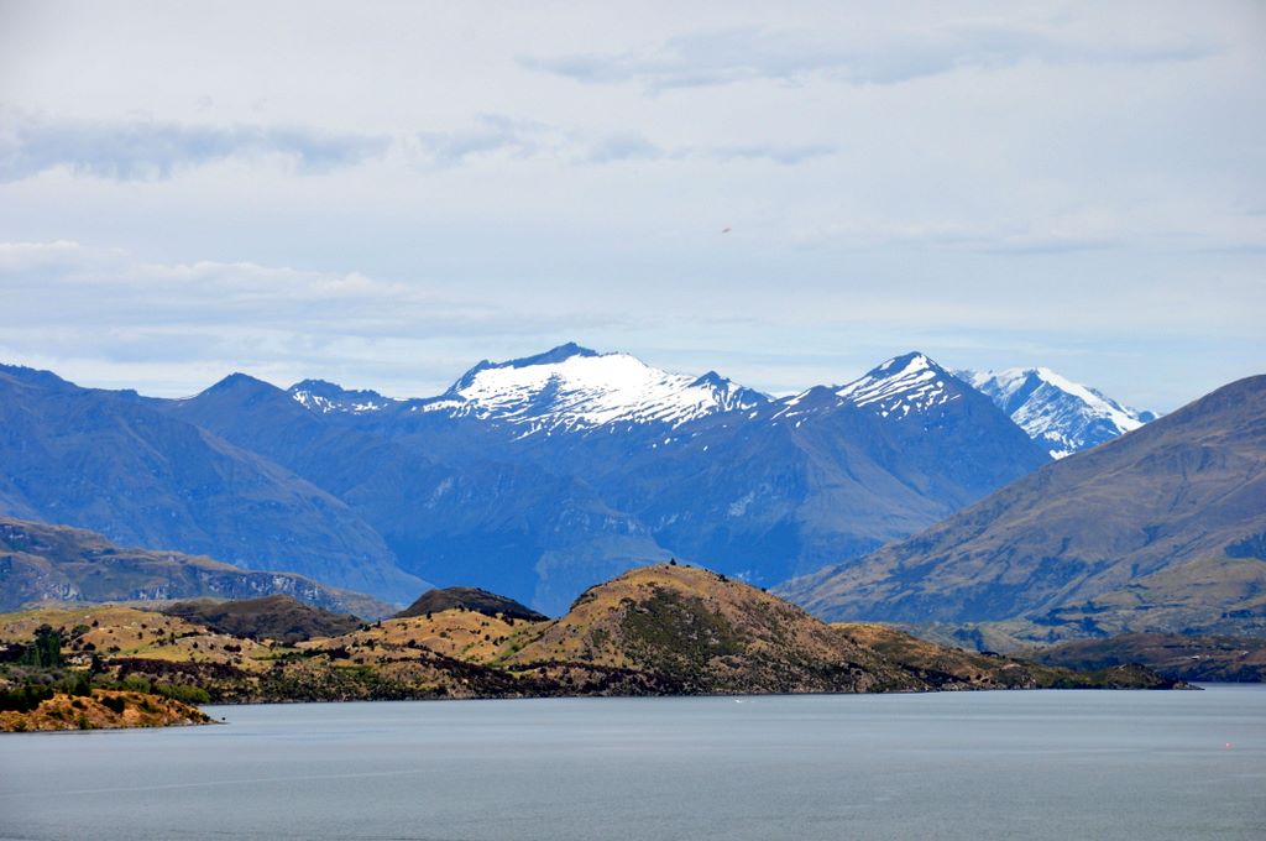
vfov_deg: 8.7
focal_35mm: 158
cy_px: 420
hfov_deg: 13.1
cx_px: 633
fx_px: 5532
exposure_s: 1/320
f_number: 10
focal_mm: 105
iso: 200
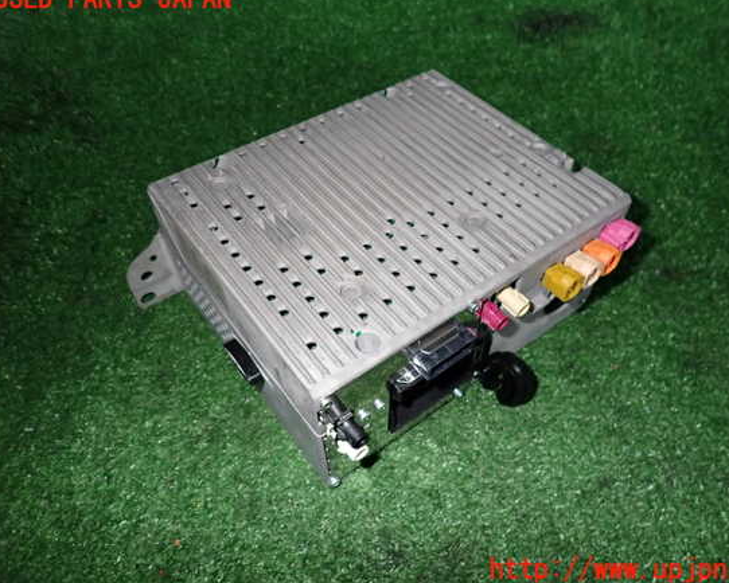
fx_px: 583
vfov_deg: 53.2
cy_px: 285
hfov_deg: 64.0
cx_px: 390
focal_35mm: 27
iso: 400
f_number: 5.6
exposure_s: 1/30
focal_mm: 4.5
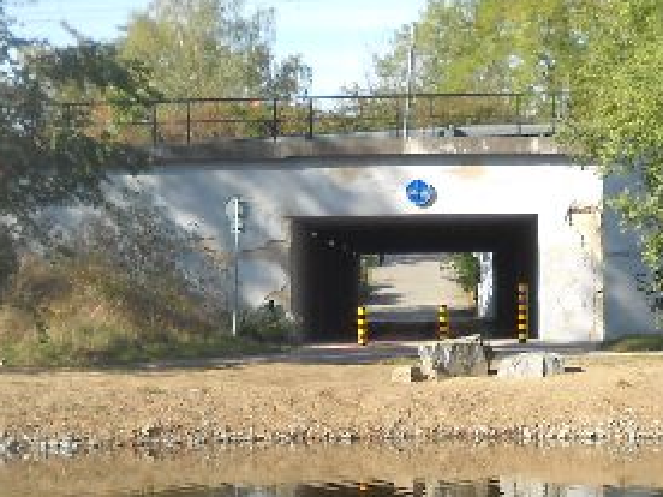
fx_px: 2279
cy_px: 627
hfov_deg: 16.5
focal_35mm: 119
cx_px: 396
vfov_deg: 12.1
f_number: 5.5
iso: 64
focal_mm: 6.72
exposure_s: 1/141
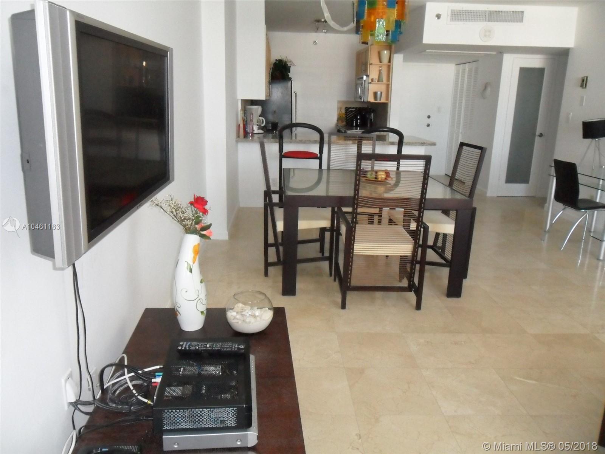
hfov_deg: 65.3
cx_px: 302
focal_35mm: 27
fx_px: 472
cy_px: 227
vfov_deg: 51.4
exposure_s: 1/45
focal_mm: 4.9
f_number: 3.5
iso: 400
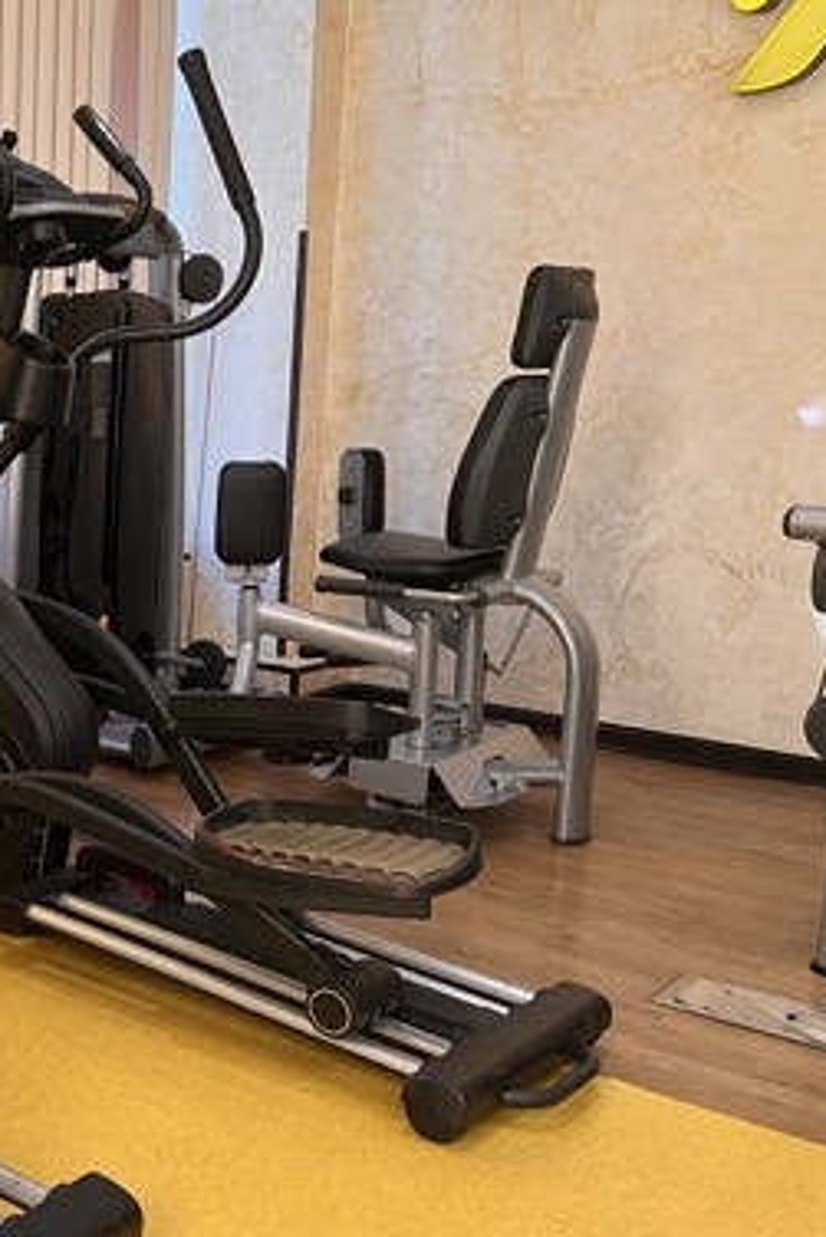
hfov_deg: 26.4
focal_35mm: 46
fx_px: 1582
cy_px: 632
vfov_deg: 42.7
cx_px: -138
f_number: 1.5
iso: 125
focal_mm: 5.7
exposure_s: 1/94
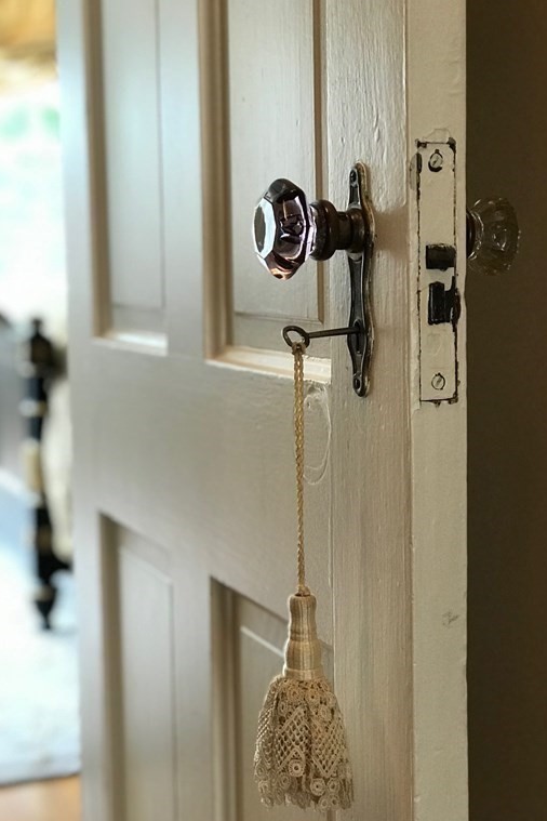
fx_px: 1367
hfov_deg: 22.6
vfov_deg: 33.4
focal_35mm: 60
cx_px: 310
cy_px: 414
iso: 160
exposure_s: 1/60
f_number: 2.8
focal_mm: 6.6
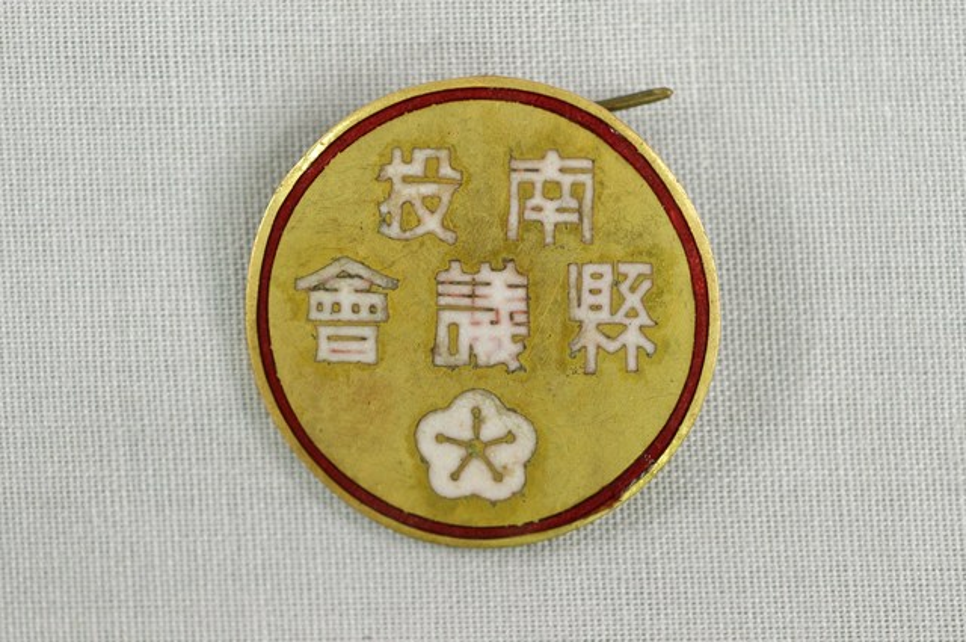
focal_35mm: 90
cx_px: 483
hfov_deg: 22.6
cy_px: 321
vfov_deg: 15.1
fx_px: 2412
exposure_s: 1/15
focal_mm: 60
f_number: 7.1
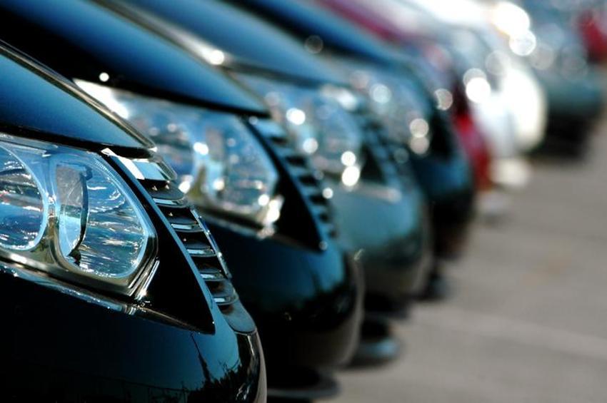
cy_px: 202
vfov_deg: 3.0
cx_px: 304
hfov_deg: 4.6
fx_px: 7580
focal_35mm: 450
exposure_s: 1/1600
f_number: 6.3
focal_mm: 300
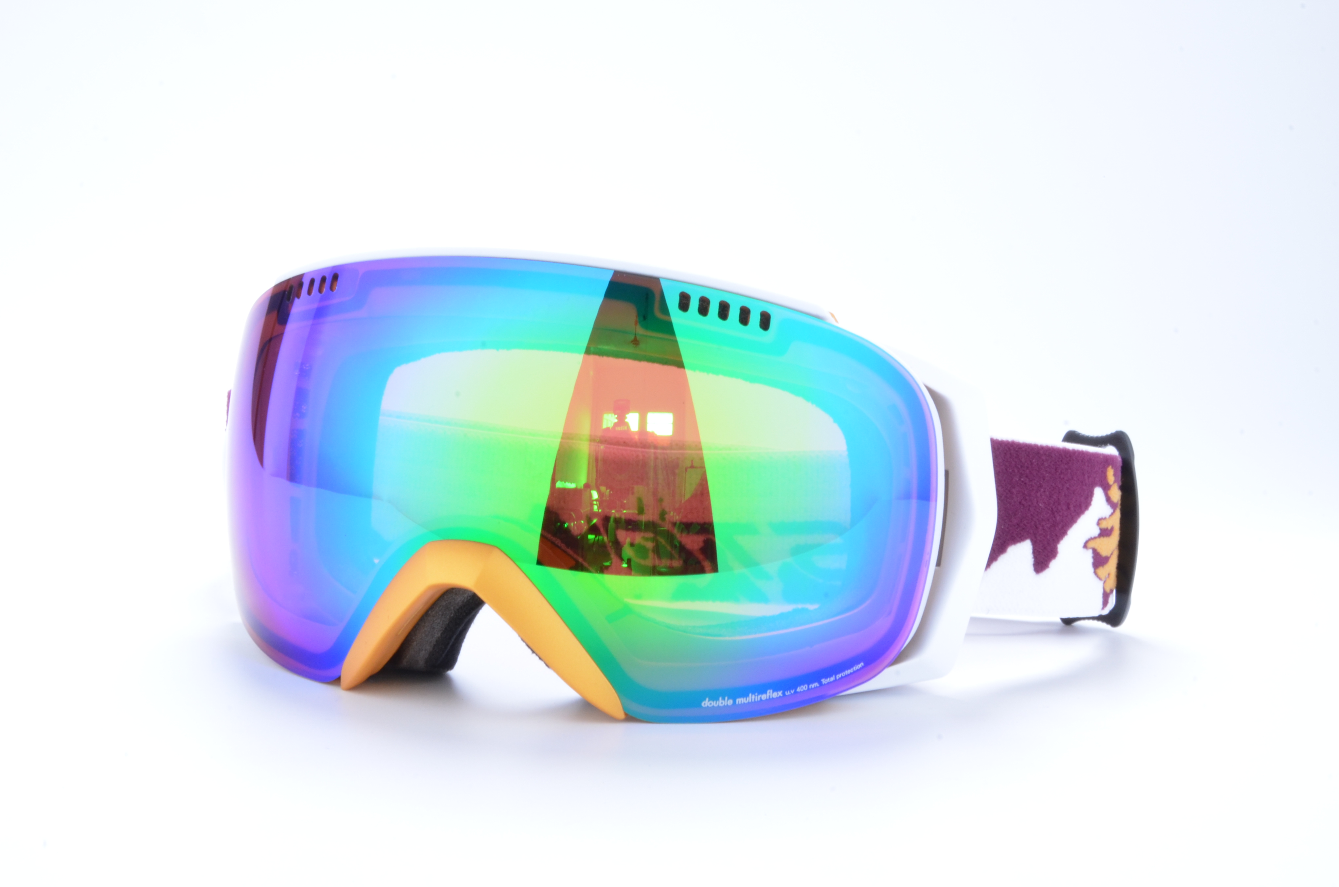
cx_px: 670
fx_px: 2116
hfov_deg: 35.1
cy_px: 444
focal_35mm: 57
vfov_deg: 23.7
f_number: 27
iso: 800
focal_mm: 38
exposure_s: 1/6
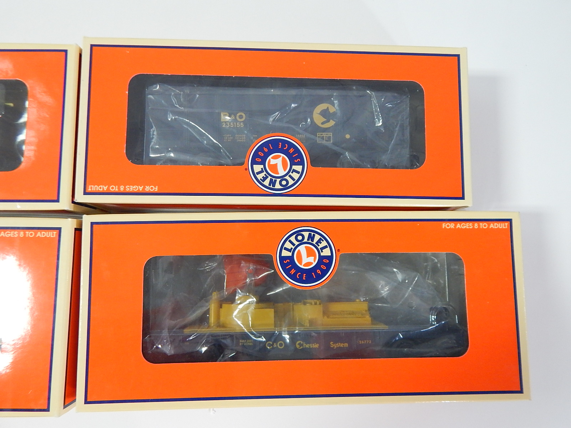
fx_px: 412
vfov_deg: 54.9
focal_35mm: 25
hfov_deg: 69.4
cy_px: 214
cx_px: 286
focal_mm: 4.5
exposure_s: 1/30
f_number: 3.1
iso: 320
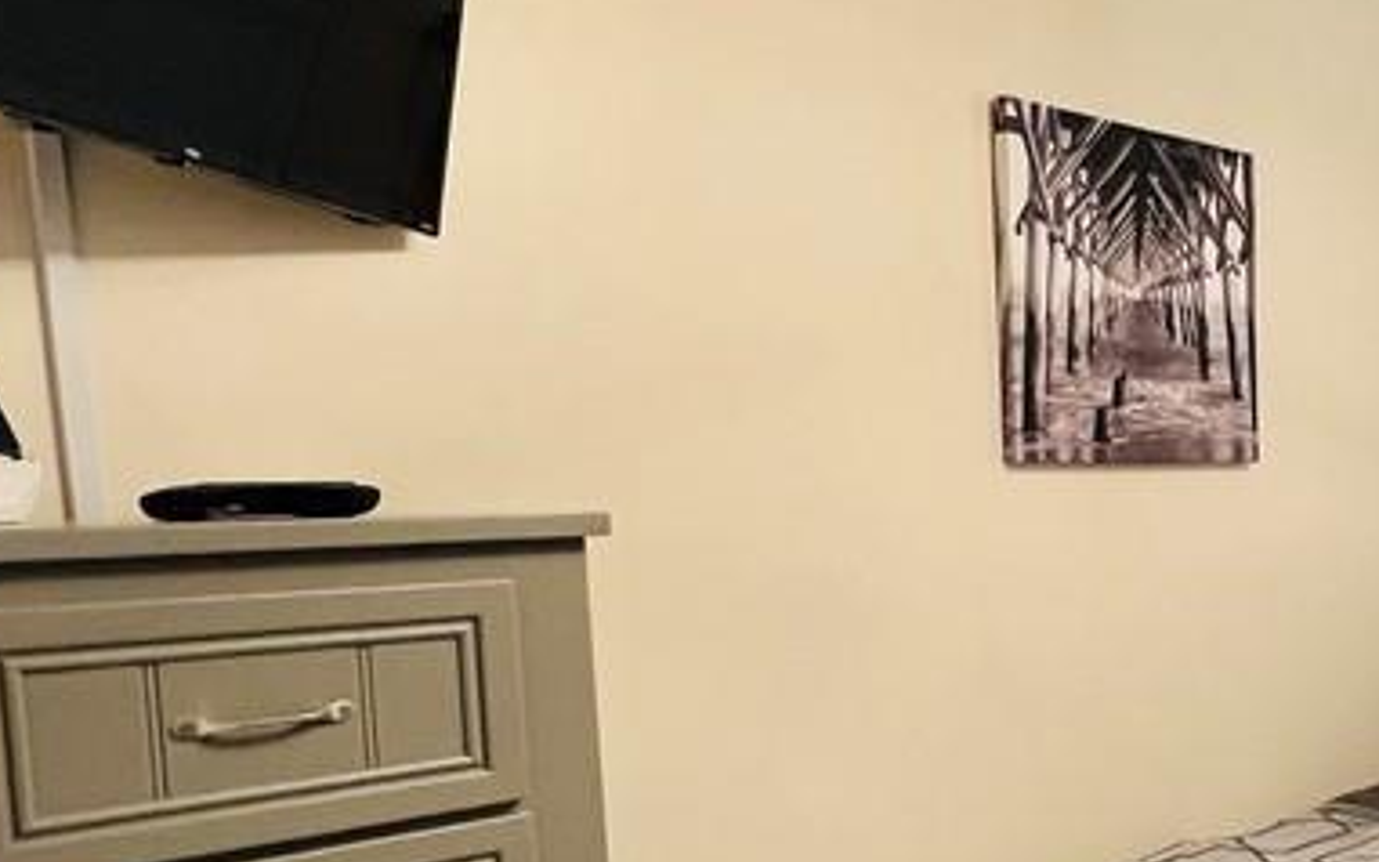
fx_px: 1390
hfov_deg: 43.3
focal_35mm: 37
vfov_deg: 33.9
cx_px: 1451
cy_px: 612
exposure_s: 1/60
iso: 160
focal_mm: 1.57
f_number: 1.8
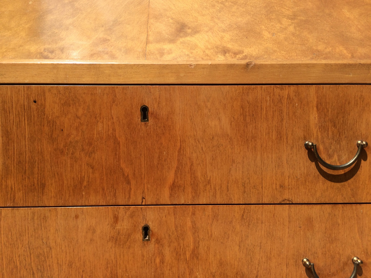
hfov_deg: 61.7
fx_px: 311
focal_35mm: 29
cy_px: 139
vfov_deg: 48.2
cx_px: 186
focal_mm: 4.15
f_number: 2.2
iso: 32
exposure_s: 1/3165
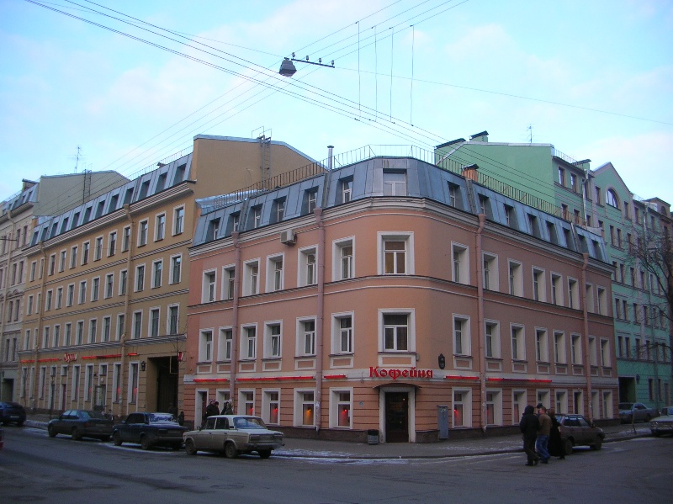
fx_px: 680
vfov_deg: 40.7
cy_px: 252
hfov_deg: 52.7
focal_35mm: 35
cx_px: 336
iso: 50
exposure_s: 1/76
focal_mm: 5.8
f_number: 2.8
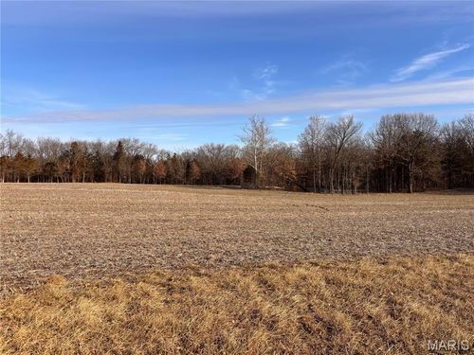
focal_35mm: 26
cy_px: 178
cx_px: 237
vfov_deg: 53.1
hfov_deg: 67.3
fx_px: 356
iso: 50
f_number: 1.6
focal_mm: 5.96
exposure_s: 1/3311
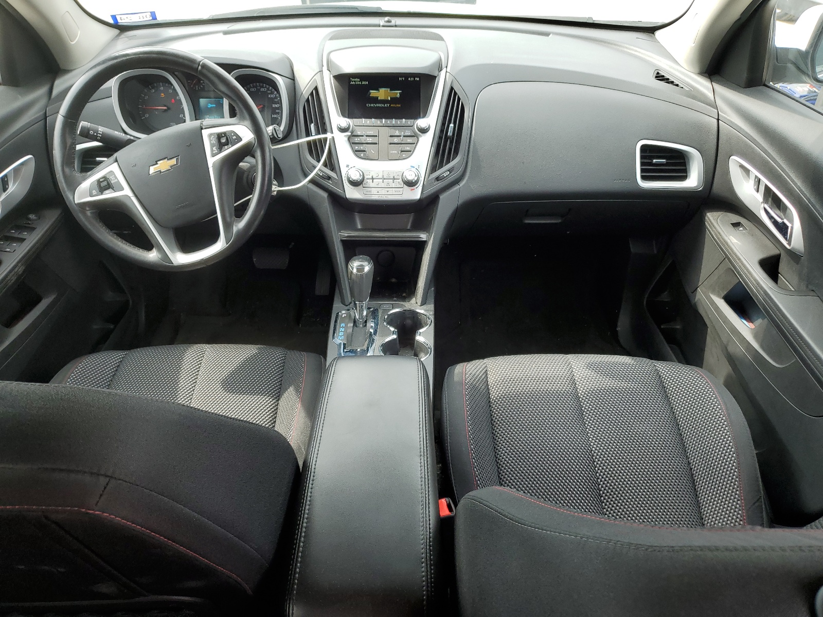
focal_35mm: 26
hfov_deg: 67.3
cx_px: 412
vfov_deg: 53.1
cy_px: 308
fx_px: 618
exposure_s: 1/270
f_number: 1.5
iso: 50
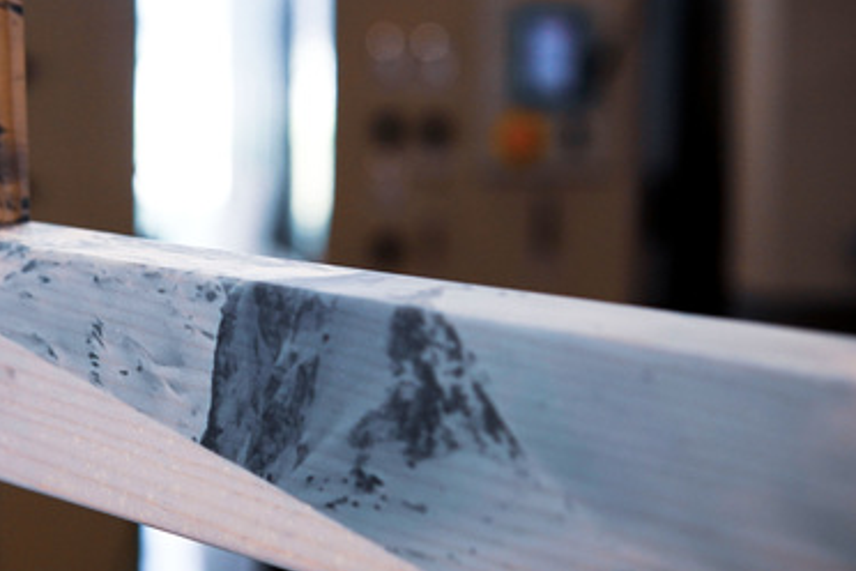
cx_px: 173
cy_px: 243
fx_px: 2092
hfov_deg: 22.8
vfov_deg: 15.5
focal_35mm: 88
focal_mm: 30
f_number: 2.8
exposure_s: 1/250
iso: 500
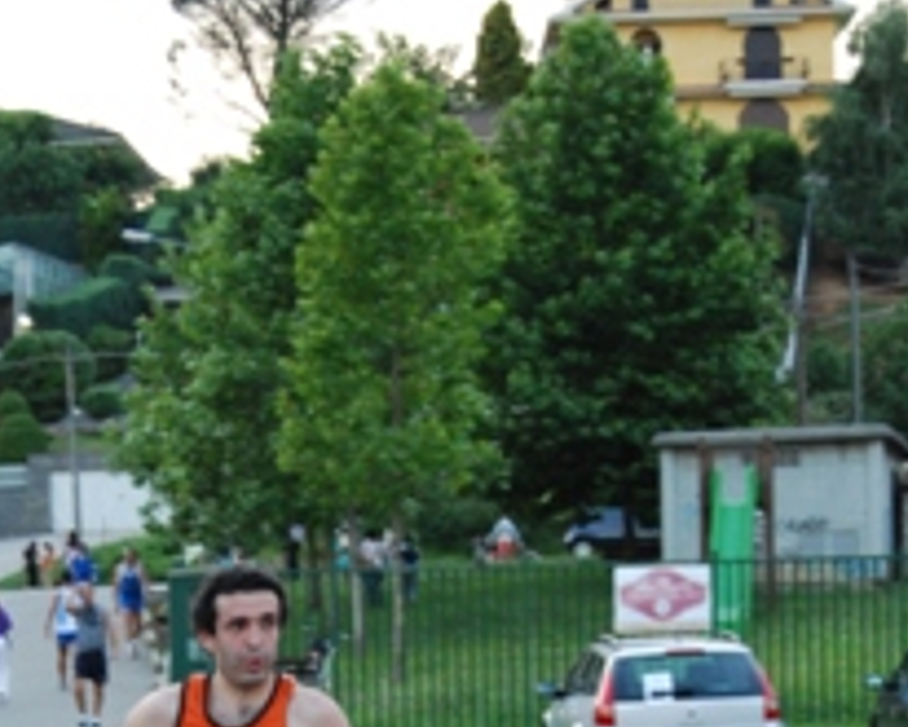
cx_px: 271
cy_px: 872
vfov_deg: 12.9
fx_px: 3146
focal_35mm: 117
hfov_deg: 16.4
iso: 800
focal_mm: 38
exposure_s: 1/100
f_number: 4.8
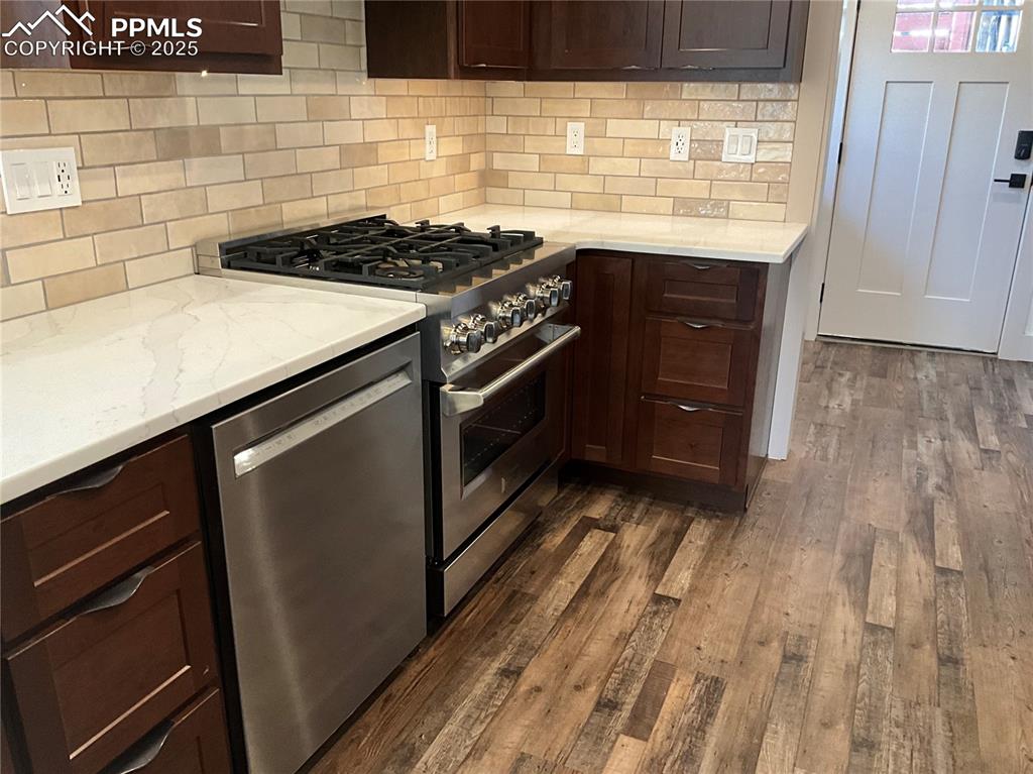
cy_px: 387
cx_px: 516
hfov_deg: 61.7
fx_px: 865
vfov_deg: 48.2
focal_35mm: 29
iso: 160
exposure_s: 1/60
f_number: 1.8
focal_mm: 3
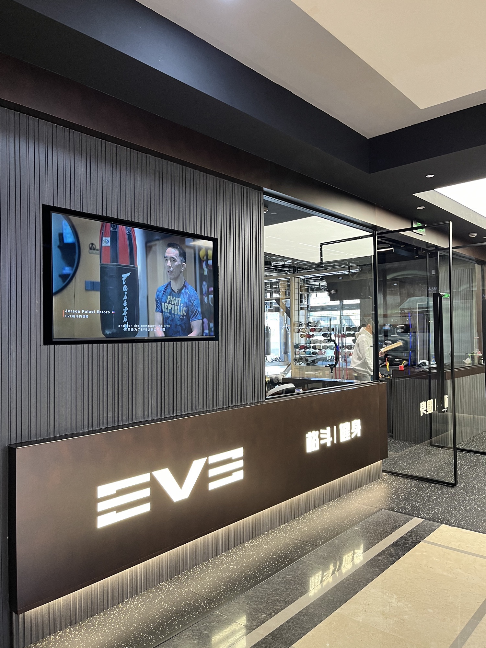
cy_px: 324
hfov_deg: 53.1
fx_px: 487
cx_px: 243
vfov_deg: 67.3
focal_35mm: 26
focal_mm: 5.1
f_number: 1.6
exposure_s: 1/50
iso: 125
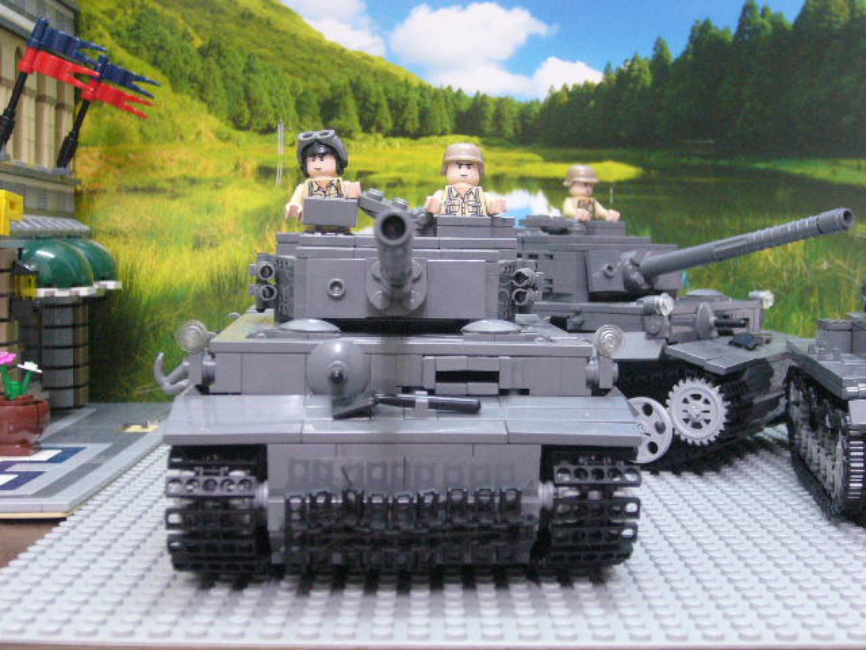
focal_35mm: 55
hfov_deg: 34.9
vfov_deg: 26.6
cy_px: 325
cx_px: 433
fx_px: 1376
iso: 200
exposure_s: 1/8
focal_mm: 9.1
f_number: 3.5
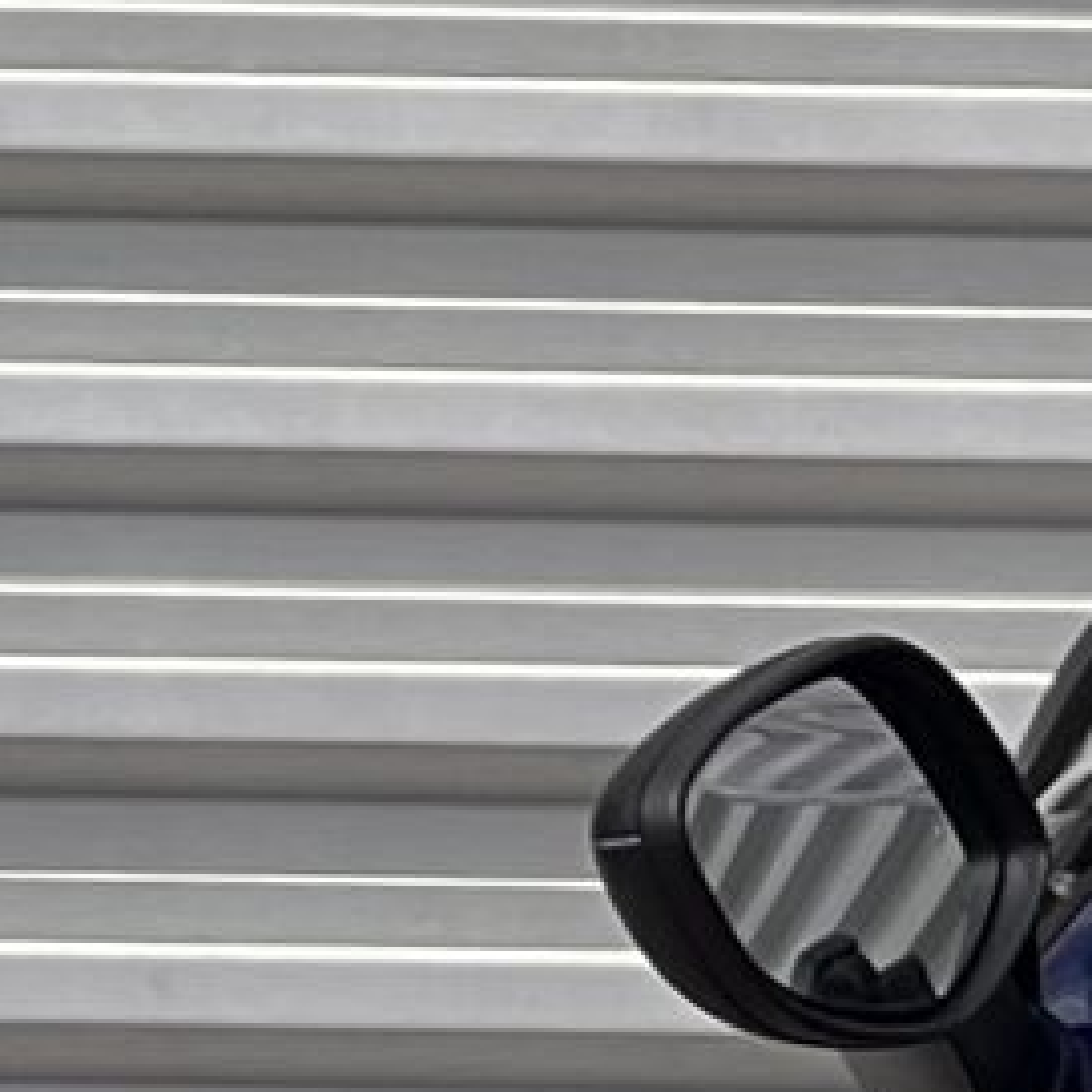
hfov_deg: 2.7
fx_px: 22949
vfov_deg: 2.7
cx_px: 4380
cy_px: 2700
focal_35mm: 643
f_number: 2.8
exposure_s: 1/275
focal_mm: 9
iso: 32
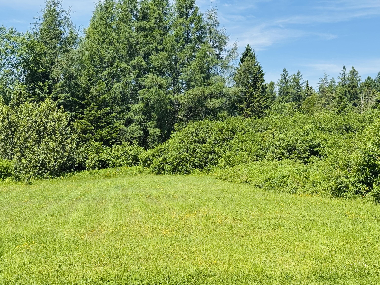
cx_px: 190
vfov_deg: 30.3
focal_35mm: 48
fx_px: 527
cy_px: 142
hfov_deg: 39.7
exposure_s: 1/2717
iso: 64
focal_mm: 6.76
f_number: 1.78
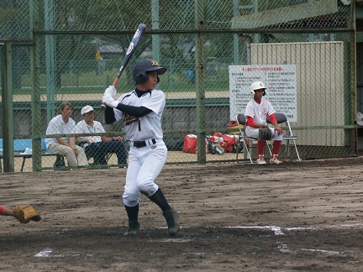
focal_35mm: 222
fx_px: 2323
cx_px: 182
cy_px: 136
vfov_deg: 6.7
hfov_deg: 8.9
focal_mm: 135
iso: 100
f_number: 5.6
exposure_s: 1/250
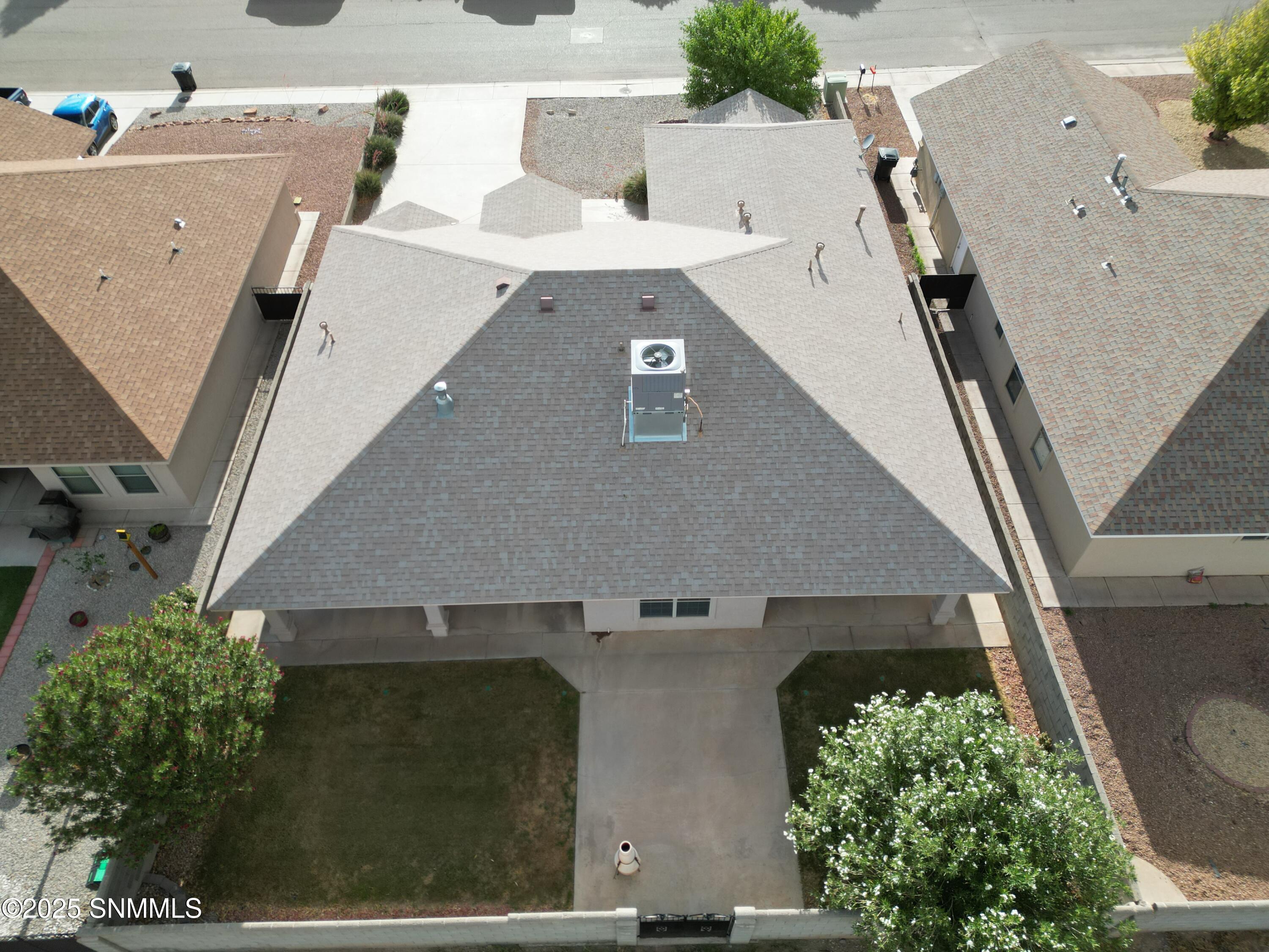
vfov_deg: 56.8
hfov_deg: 71.6
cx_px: 634
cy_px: 476
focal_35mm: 24
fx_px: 880
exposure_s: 1/1500
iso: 130
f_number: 1.7
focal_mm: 6.72
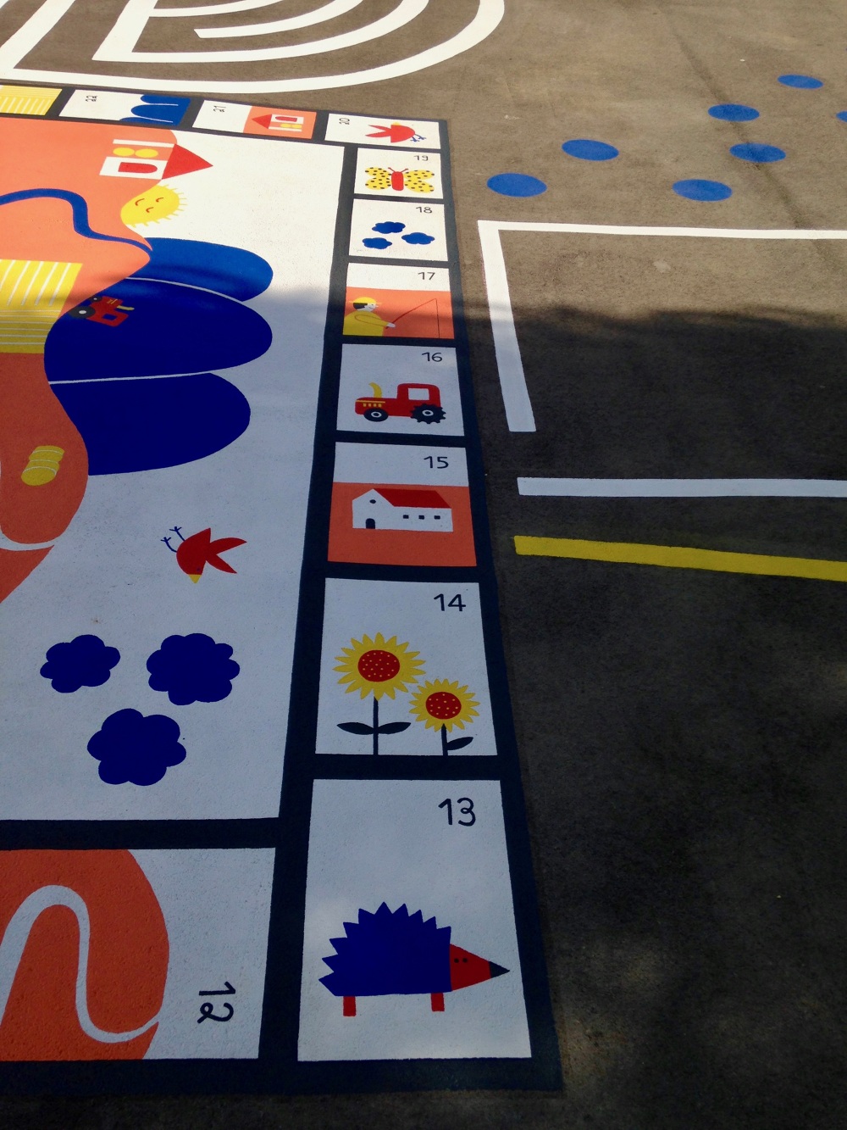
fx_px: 1076
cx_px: 424
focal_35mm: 33
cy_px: 565
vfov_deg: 55.3
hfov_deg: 43.0
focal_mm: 4.12
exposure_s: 1/1748
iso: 50
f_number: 2.4
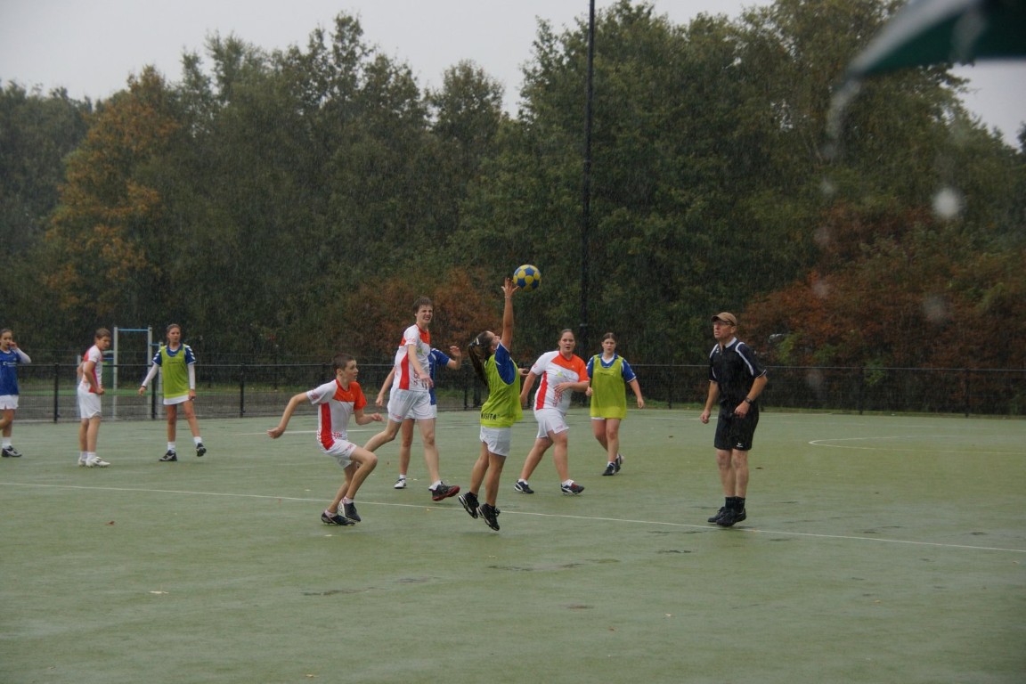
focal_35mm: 90
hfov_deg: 22.6
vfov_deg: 15.2
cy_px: 342
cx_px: 513
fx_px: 2565
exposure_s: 1/320
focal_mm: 60
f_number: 5
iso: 500
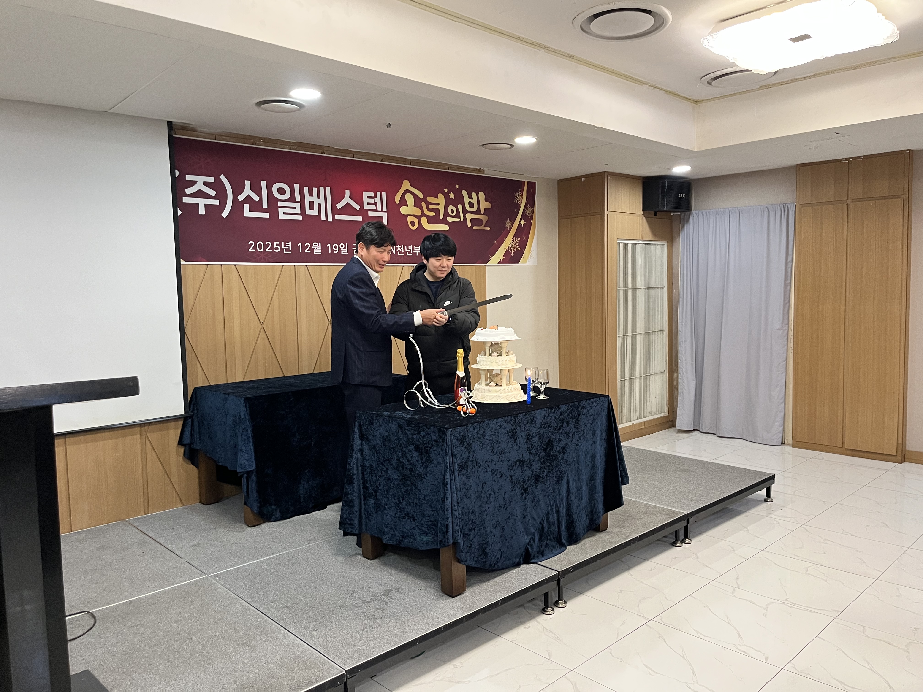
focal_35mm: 26
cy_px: 346
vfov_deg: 53.1
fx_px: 693
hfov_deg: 67.3
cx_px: 462
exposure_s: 1/60
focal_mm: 5.1
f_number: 1.6
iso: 250
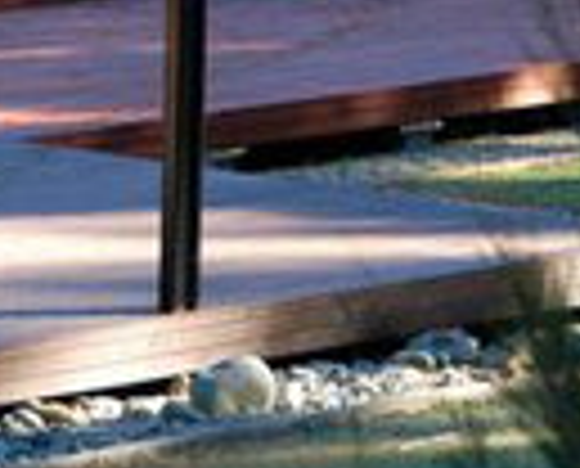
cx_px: 112
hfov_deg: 3.5
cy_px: -43
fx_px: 9431
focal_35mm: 548
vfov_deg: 2.8
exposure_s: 1/200
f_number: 5.6
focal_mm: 105
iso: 400
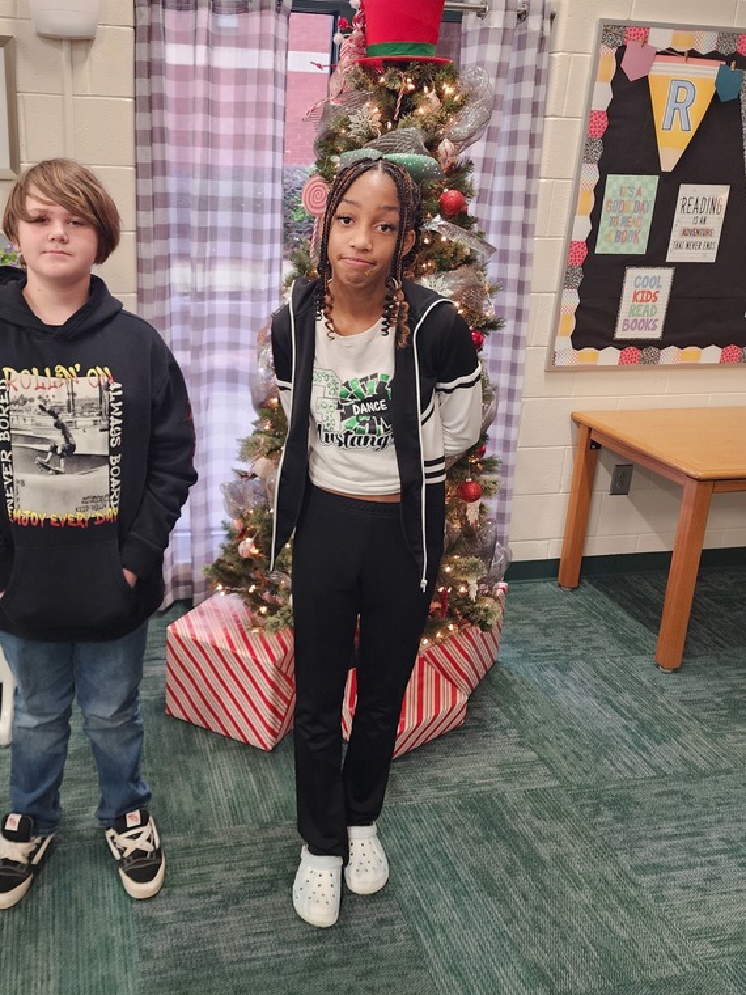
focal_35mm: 31
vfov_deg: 58.3
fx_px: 891
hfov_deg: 44.8
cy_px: 469
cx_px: 247
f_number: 1.8
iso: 500
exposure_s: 1/120
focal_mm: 6.4
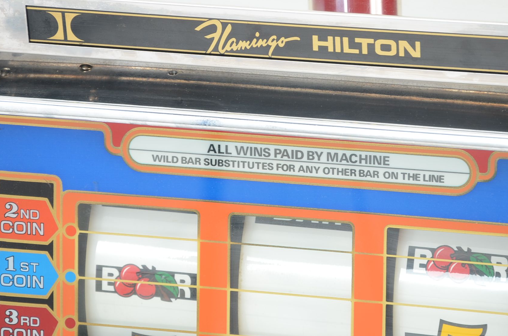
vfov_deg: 5.9
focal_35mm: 231
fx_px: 3249
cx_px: 312
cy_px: 135
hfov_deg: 8.9
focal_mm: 105
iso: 200
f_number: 5.6
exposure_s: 1/80
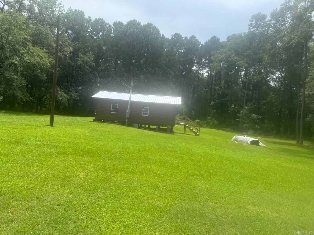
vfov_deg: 56.8
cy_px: 118
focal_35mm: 24
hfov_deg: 71.6
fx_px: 218
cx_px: 157
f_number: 1.78
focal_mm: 6.76
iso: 80
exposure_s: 1/2833
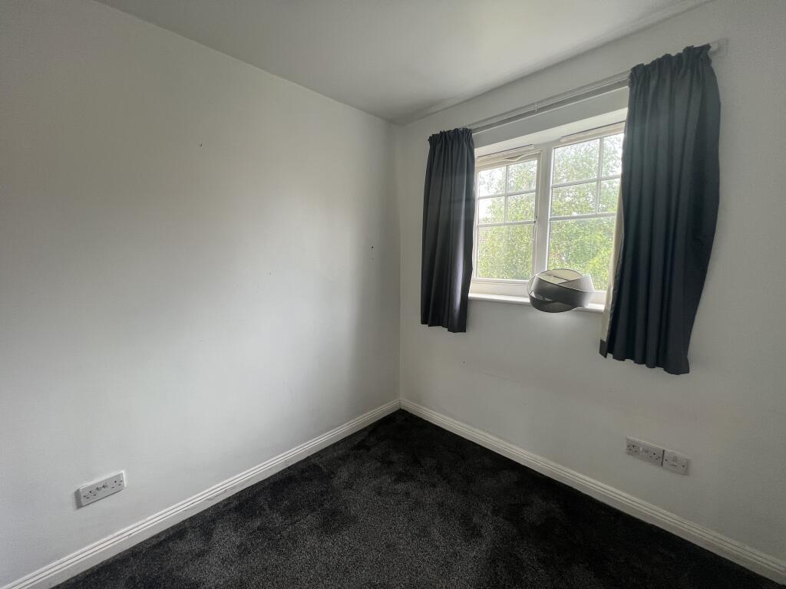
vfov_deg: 89.9
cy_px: 294
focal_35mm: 13
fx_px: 295
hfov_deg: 106.2
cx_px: 393
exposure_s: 1/100
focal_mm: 1.57
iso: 125
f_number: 1.8
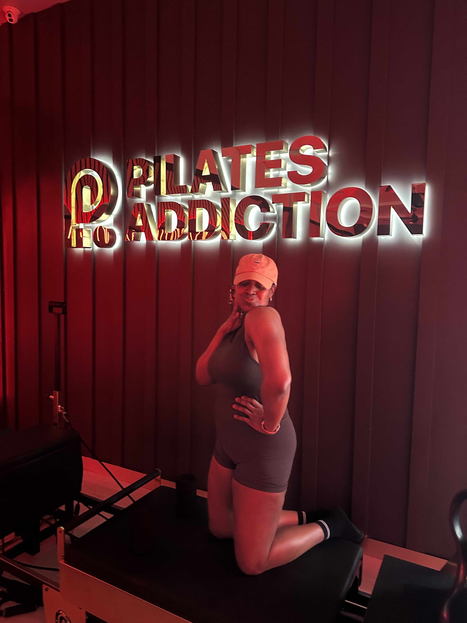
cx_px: 234
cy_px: 312
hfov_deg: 56.8
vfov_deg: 71.6
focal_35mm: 24
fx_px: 432
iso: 1250
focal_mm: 6.86
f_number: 1.78
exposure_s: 1/30
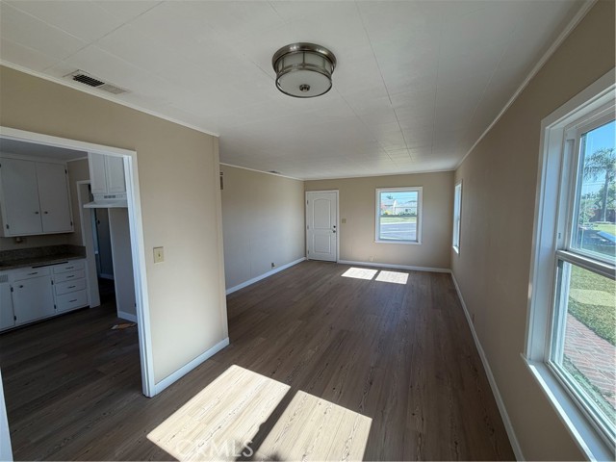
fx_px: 249
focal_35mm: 14
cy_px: 231
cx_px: 308
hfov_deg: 102.1
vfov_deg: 85.7
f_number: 2.2
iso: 40
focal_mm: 2.22
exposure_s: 1/136
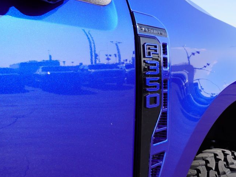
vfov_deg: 38.6
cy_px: 102
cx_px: 174
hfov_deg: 48.4
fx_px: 252
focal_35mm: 37
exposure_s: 1/125
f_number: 8
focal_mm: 16
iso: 100
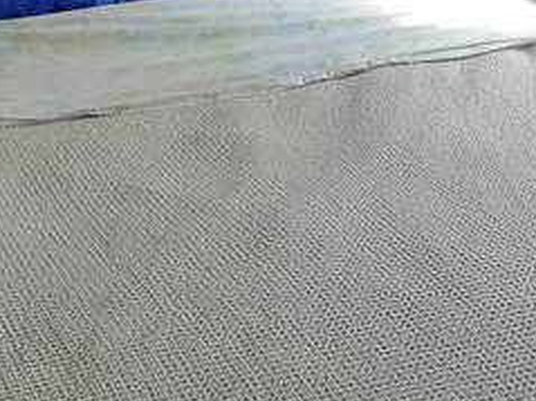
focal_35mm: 86
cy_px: 179
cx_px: 168
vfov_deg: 17.1
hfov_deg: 22.7
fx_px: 1331
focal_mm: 3.46
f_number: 2.2
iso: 64
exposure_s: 1/50
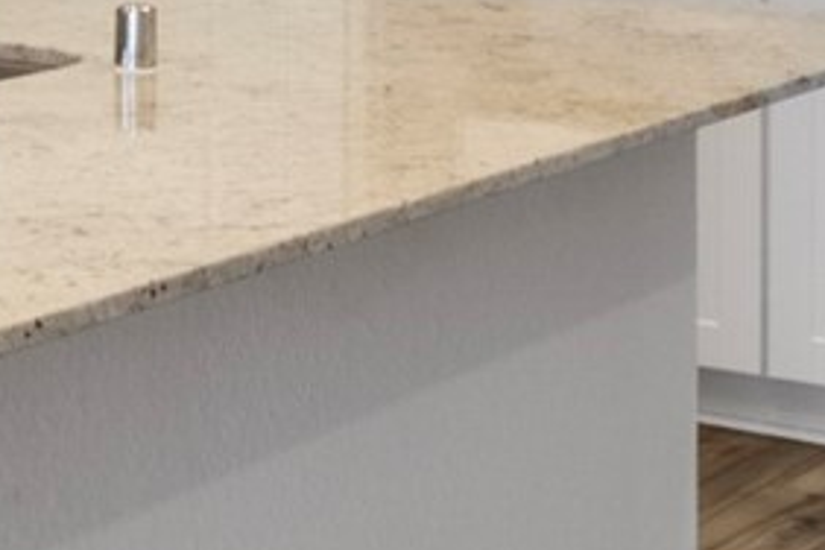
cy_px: -377
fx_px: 3002
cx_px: -181
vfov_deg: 10.0
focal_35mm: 131
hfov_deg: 15.1
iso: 250
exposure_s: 3.2
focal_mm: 17
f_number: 9
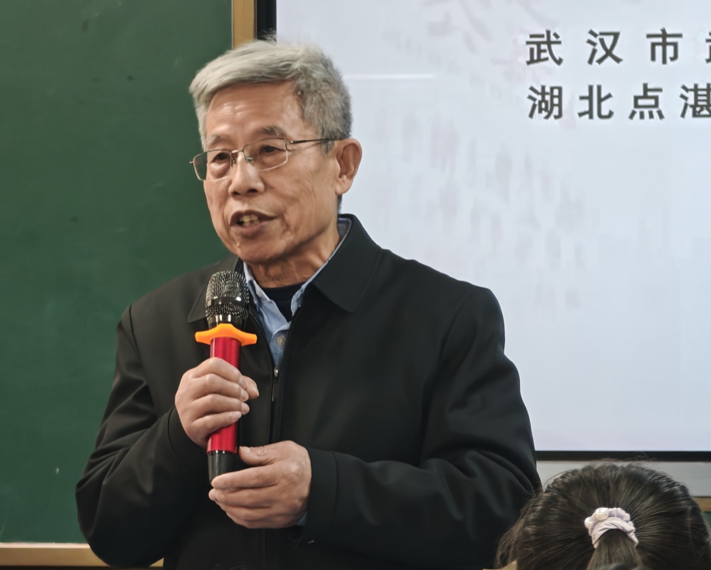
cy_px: 280
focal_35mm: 356
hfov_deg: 5.4
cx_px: 282
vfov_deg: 4.4
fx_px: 7494
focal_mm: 25.1
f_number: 2.6
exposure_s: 1/50
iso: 1250
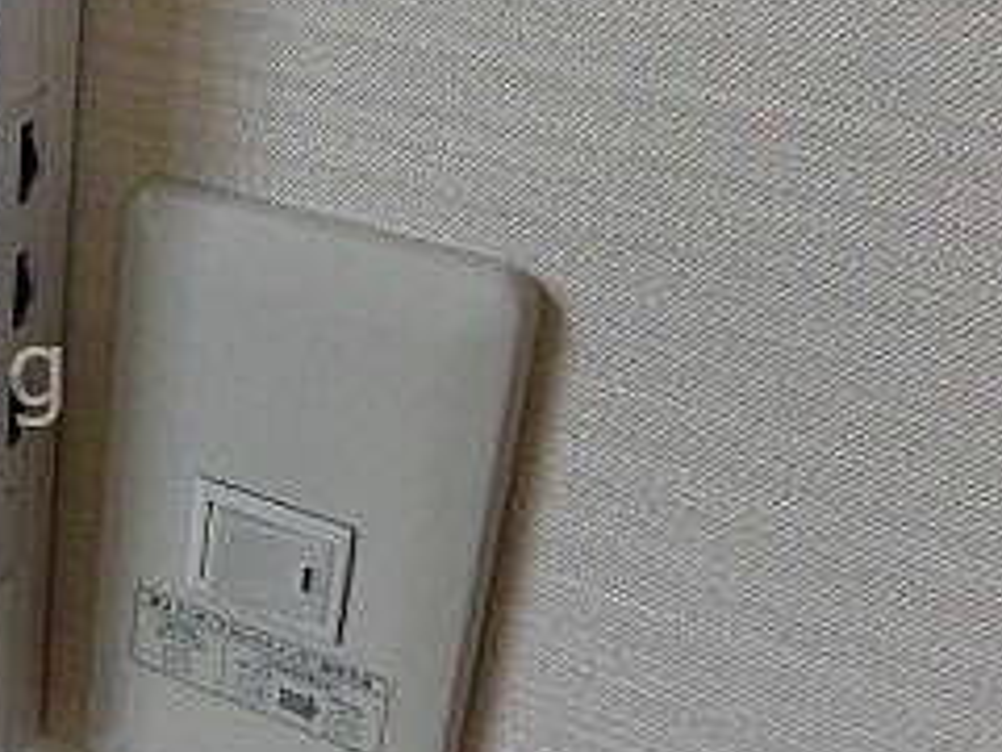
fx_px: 1853
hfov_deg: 26.8
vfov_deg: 22.9
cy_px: 376
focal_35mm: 64
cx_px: -200
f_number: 3.1
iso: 160
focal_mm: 4.3
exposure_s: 1/60
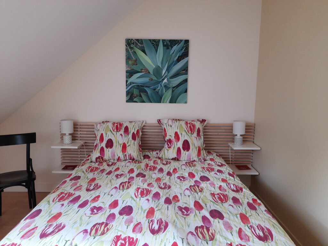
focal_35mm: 25
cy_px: 123
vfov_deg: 54.9
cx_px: 164
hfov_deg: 69.4
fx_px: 237
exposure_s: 1/60
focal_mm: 4.6
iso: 200
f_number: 2
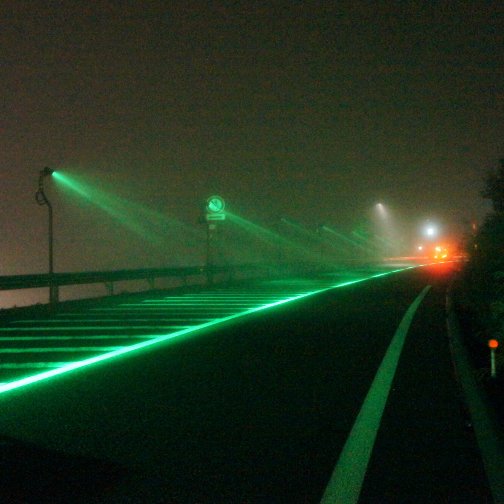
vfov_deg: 34.0
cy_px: 252
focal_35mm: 50
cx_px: 188
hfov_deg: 33.8
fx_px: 824
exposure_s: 1/5
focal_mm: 26
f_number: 6.3
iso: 12800
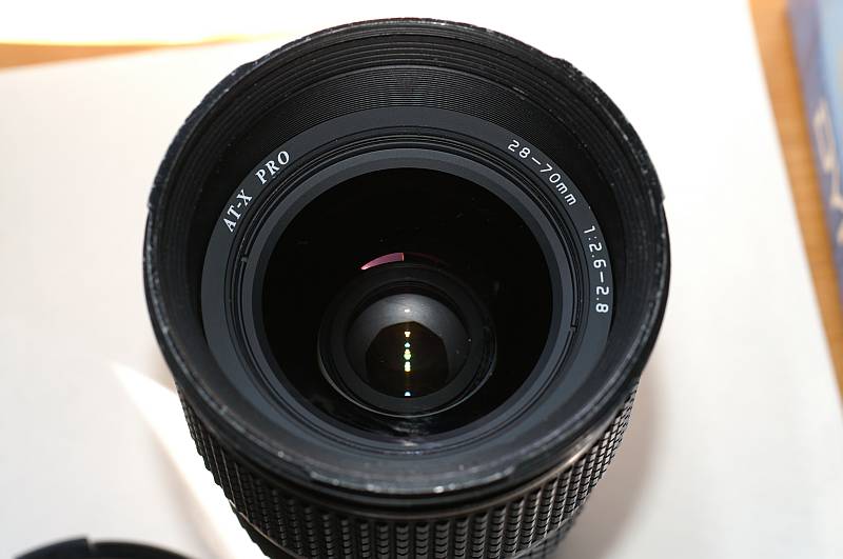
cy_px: 280
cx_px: 422
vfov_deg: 18.1
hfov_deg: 27.0
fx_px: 1754
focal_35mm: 75
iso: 200
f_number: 6.3
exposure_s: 1/60
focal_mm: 50
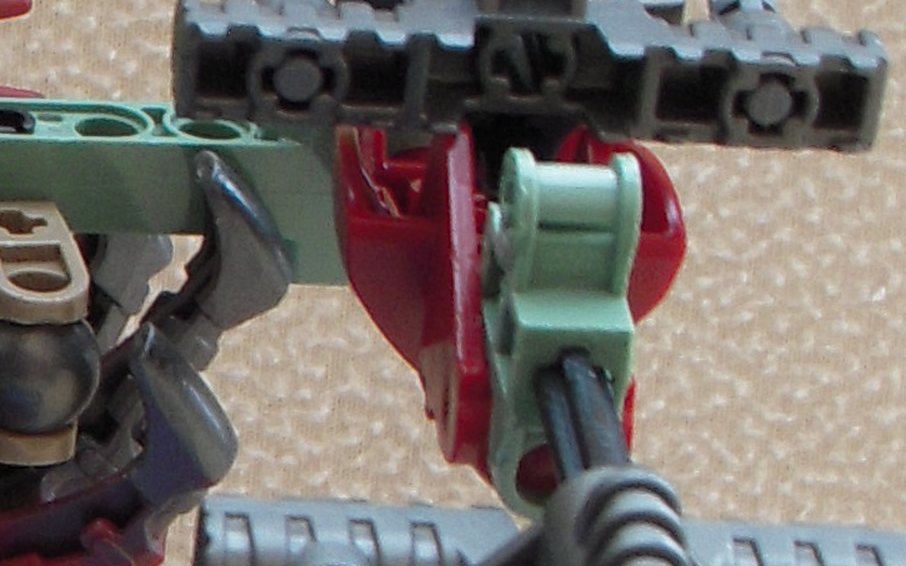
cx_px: -514
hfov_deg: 10.5
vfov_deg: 6.8
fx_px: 4740
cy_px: 675
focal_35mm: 192
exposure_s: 1/40
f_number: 3.3
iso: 100
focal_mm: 6.3
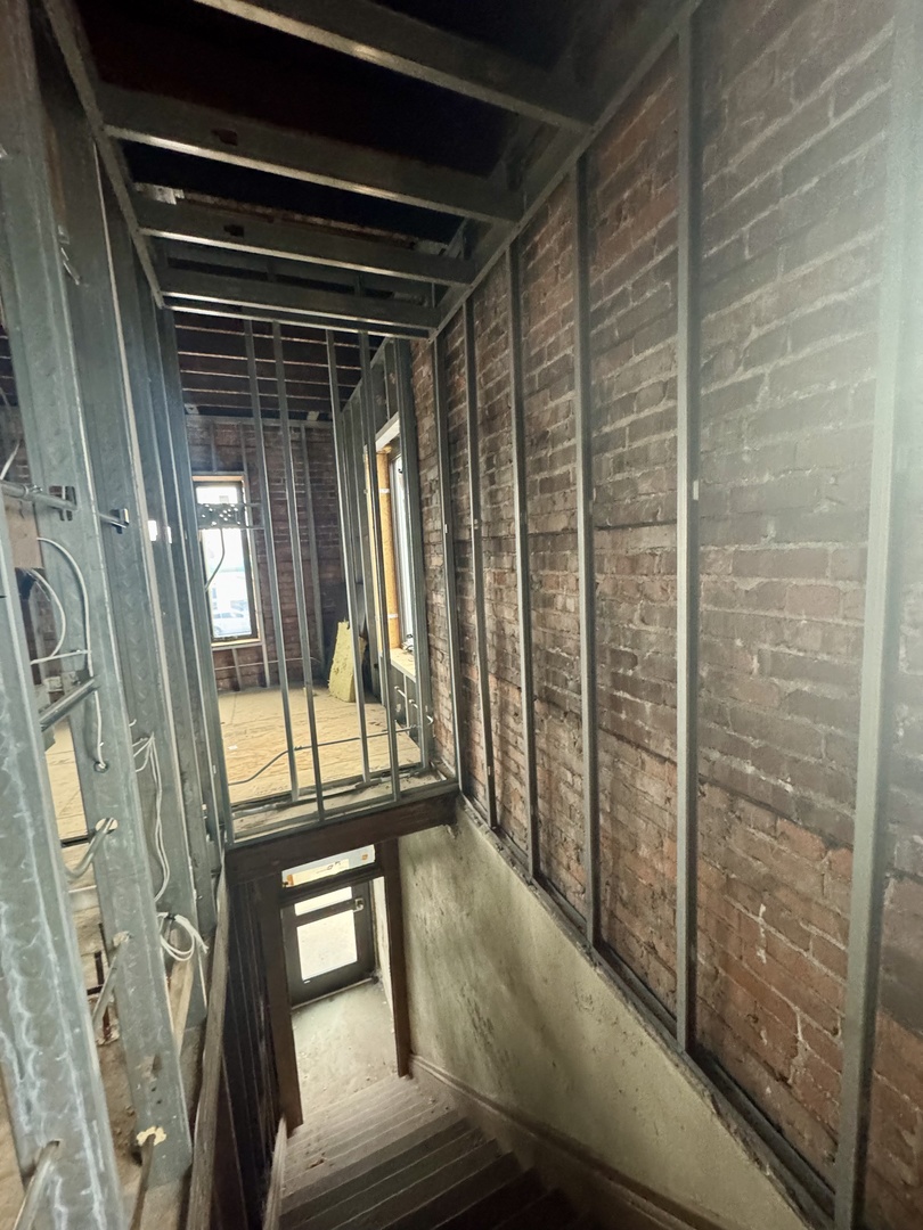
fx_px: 498
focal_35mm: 14
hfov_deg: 85.7
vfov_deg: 102.1
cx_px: 462
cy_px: 615
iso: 800
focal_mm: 2.22
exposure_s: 1/60
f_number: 2.2
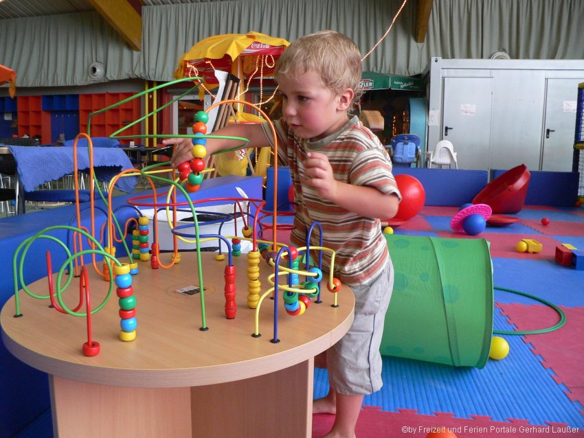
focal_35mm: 36
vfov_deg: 39.7
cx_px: 292
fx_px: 608
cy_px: 219
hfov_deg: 51.3
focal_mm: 6
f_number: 2.8
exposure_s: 1/40
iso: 200
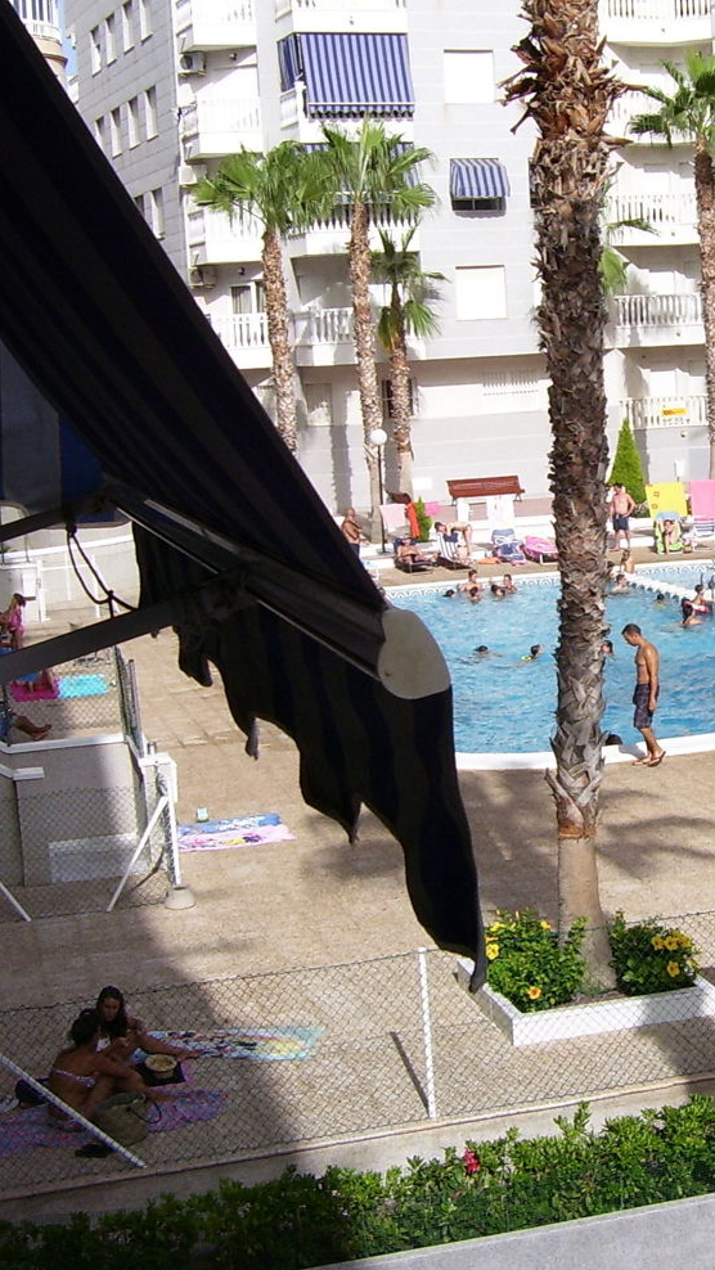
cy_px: 541
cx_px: 640
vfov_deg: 34.8
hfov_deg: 19.7
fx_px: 2022
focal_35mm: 60
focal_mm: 5.6
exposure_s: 1/500
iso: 80
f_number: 4.8
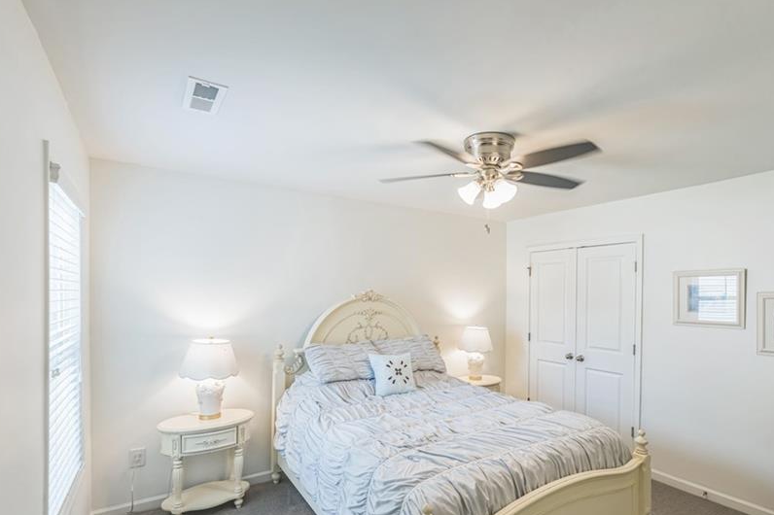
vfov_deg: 66.9
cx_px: 437
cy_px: 298
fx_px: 387
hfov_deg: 89.6
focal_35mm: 18
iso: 200
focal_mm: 14
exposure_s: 1/30
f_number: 4
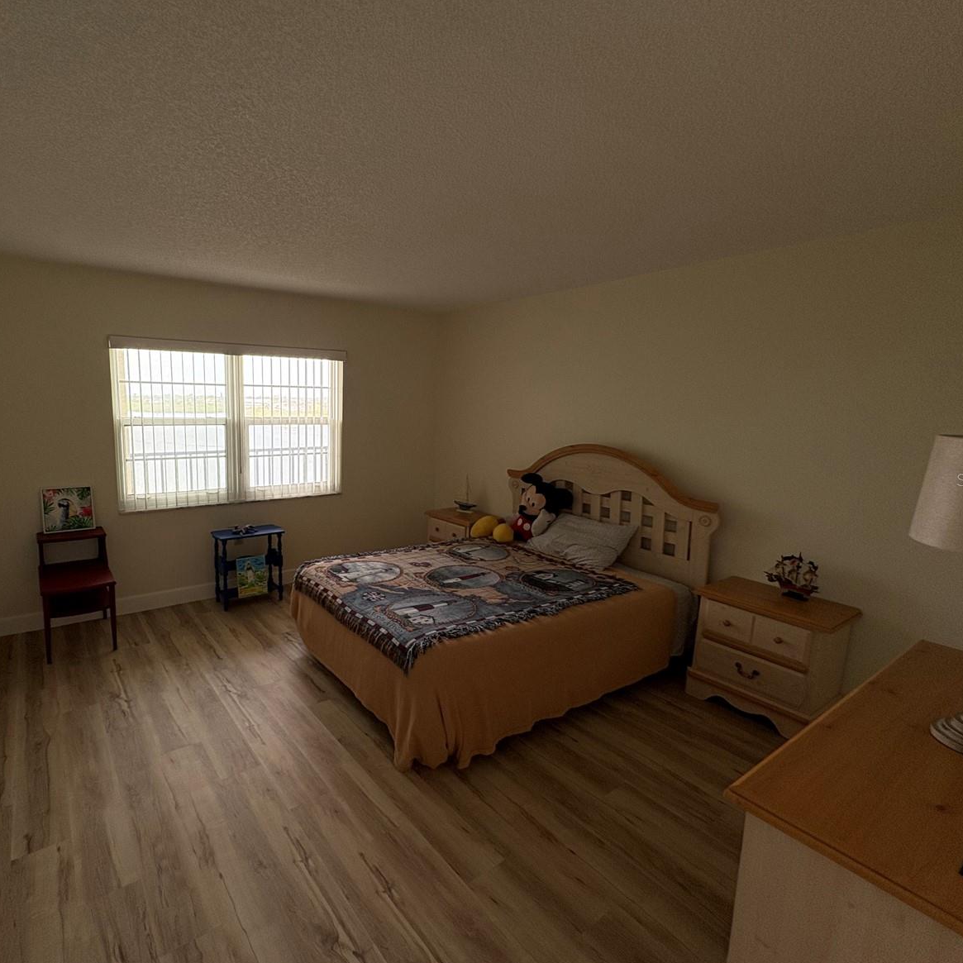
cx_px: 374
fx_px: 535
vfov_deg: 84.0
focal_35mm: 17
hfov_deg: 82.7
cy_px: 479
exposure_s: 1/114
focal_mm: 2.22
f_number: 2.2
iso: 125
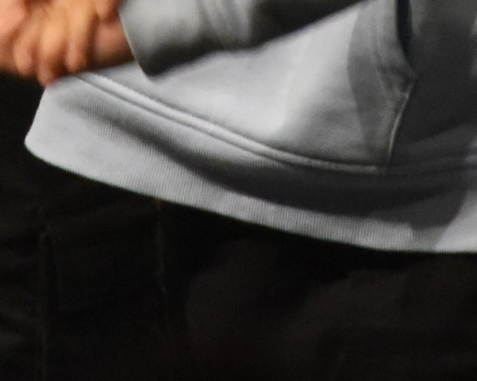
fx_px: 28997
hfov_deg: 0.9
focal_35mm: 2054
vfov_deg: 0.8
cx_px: 101
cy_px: -476
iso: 10000
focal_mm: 300
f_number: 14
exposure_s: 1/320
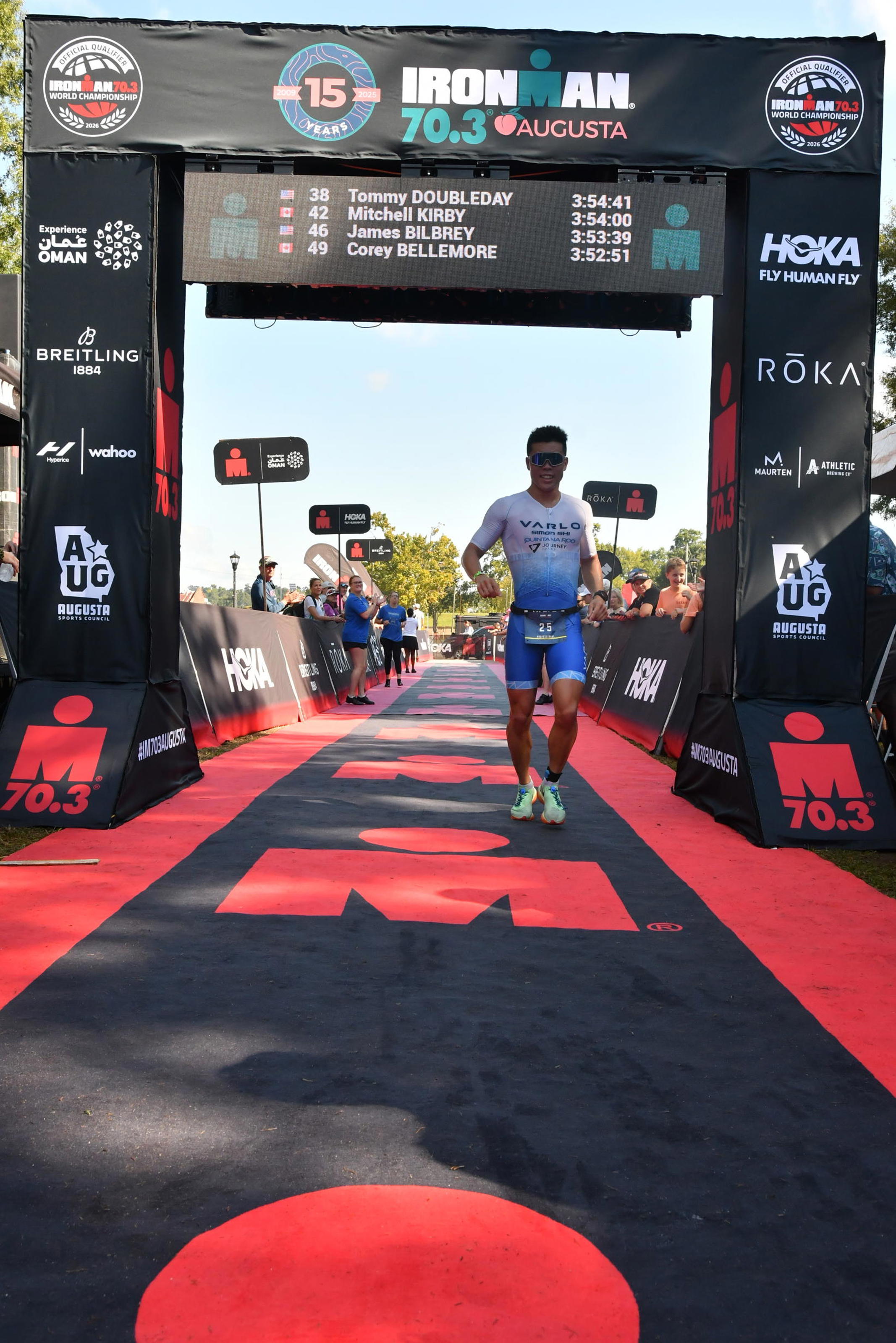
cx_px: 448
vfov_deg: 61.9
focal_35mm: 30
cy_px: 672
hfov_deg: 43.6
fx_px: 1120
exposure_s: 1/800
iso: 800
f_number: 8
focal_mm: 20
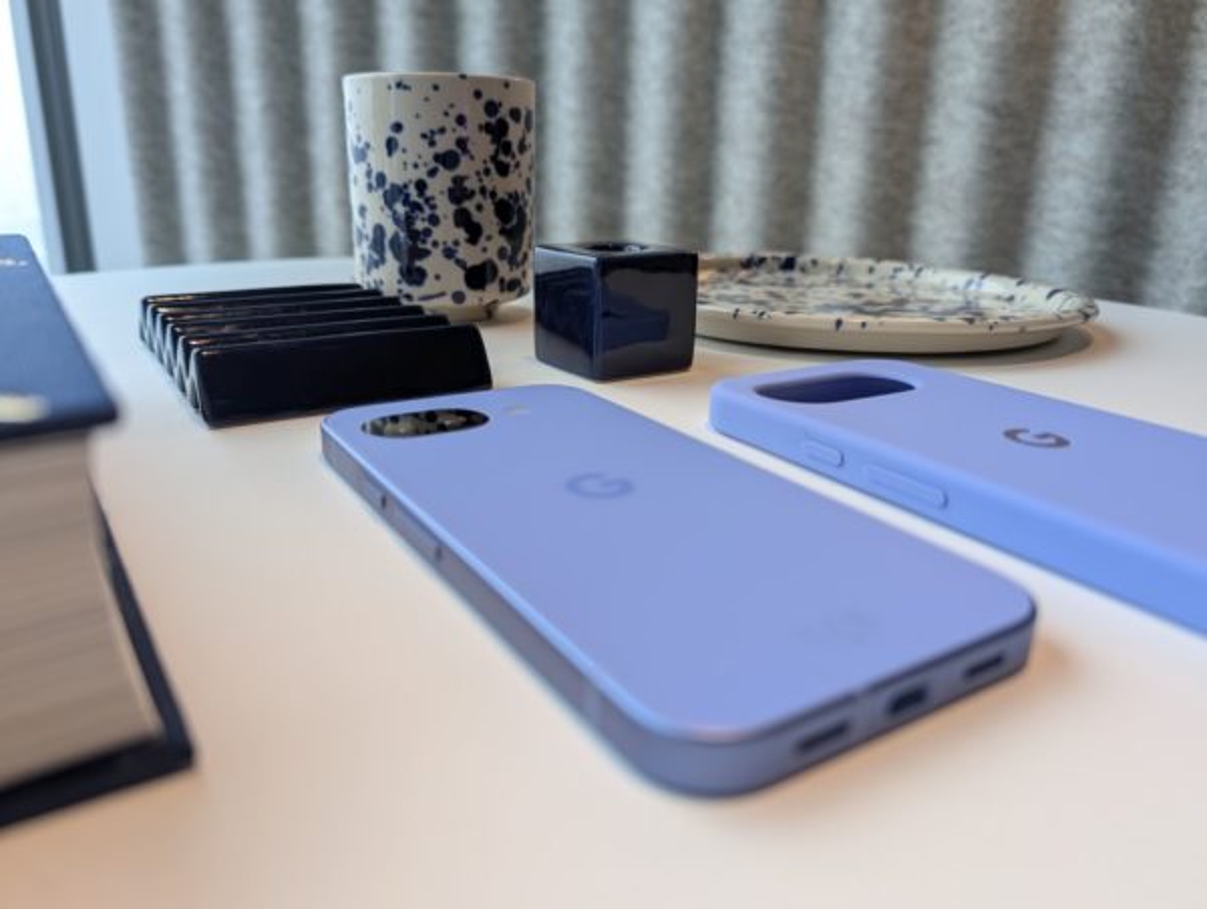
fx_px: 838
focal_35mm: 24
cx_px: 604
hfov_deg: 71.5
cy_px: 454
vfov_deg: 57.0
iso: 18
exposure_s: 1/67.9
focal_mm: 6.9
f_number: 1.68
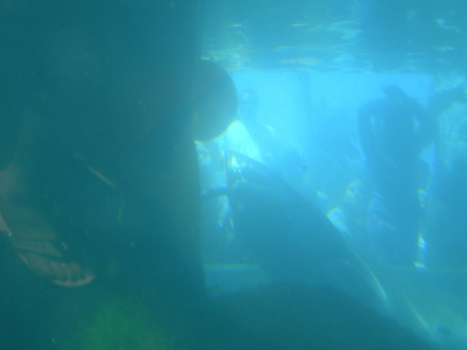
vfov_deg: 18.0
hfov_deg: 23.8
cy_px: 175
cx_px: 234
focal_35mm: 82
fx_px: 1106
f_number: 4
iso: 100
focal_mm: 17
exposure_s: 1/110
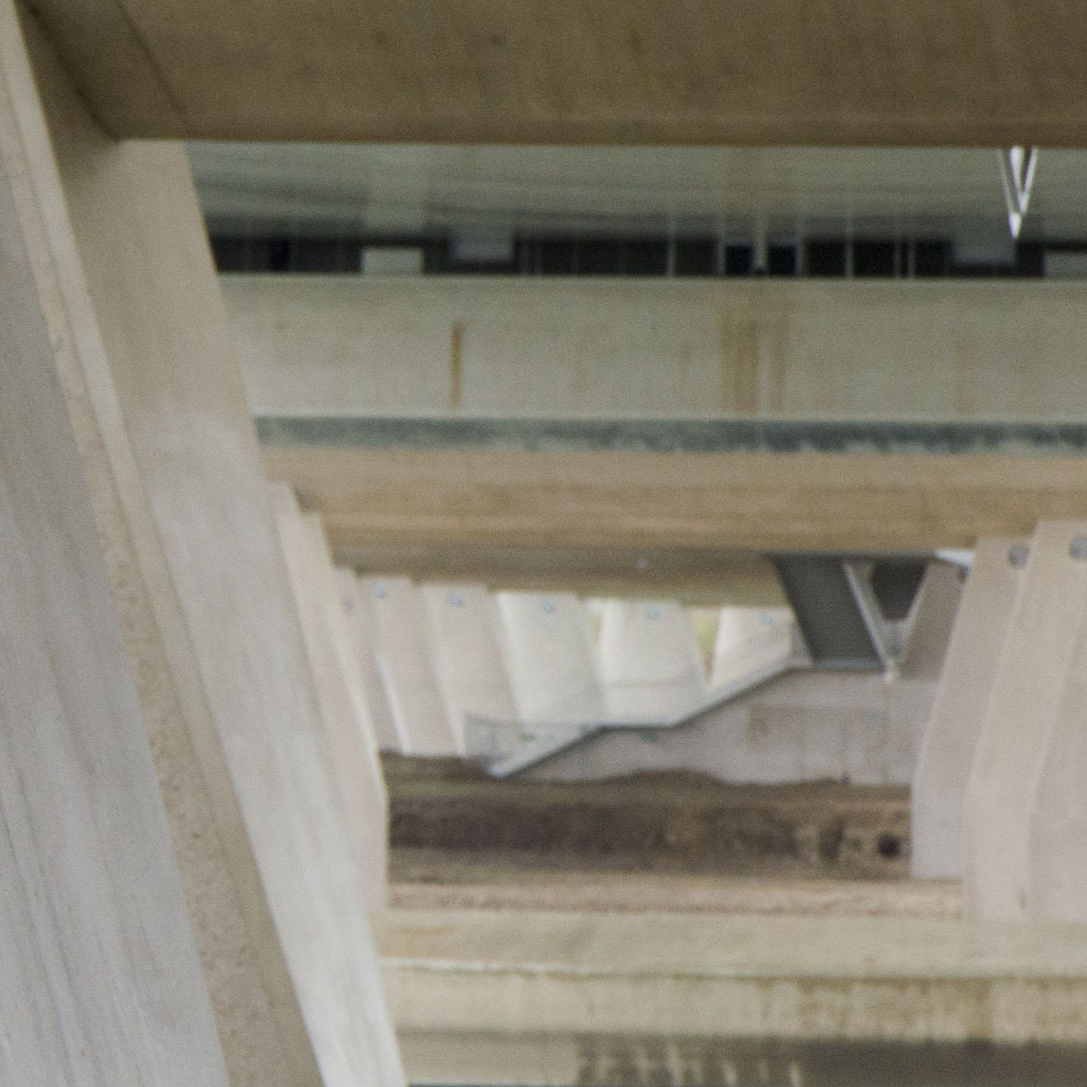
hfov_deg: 3.1
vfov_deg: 3.1
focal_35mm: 563
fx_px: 19994
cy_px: 510
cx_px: 237
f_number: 11
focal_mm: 105
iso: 200
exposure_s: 1/125
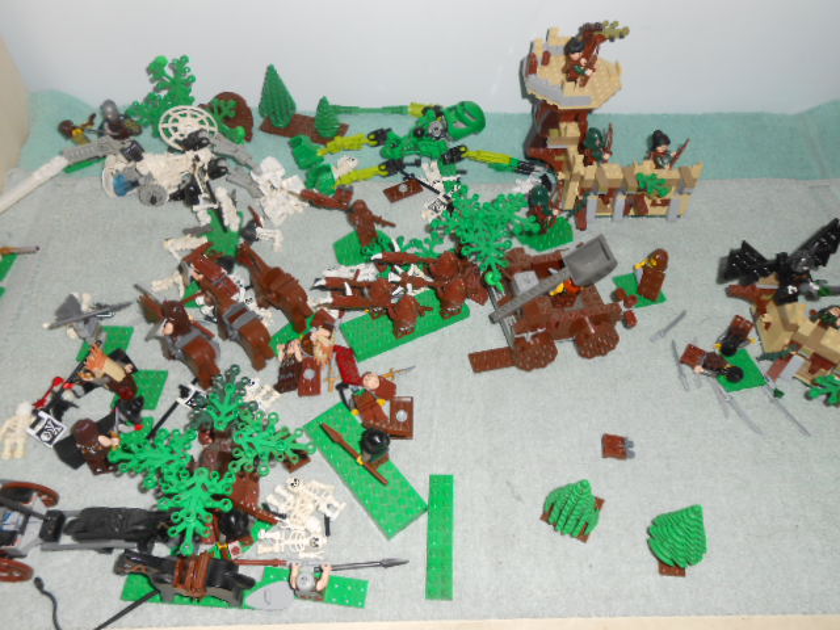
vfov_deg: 46.8
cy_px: 315
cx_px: 420
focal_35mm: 30
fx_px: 728
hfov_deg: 60.0
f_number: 3.8
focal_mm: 5.3
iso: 80
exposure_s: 1/25
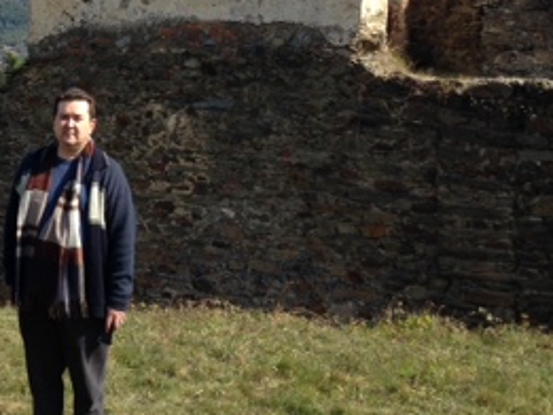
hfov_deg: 23.1
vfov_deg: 17.8
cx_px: -6
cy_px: 4
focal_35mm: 81
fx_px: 1295
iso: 50
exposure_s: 1/775
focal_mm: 4.12
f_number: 2.4
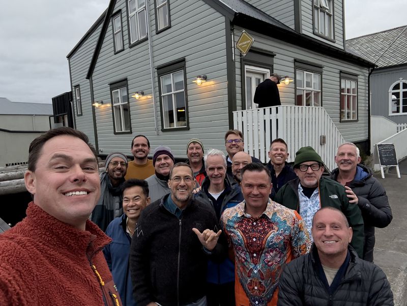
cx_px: 204
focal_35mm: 23
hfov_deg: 73.9
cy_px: 153
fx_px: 270
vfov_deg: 58.9
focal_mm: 2.7
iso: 250
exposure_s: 1/60
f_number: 1.9
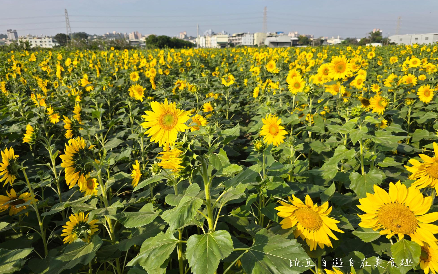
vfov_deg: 49.2
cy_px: 148
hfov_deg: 72.5
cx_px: 217
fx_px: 298
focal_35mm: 25
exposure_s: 1/1202
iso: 12
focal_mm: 6.3
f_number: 1.7
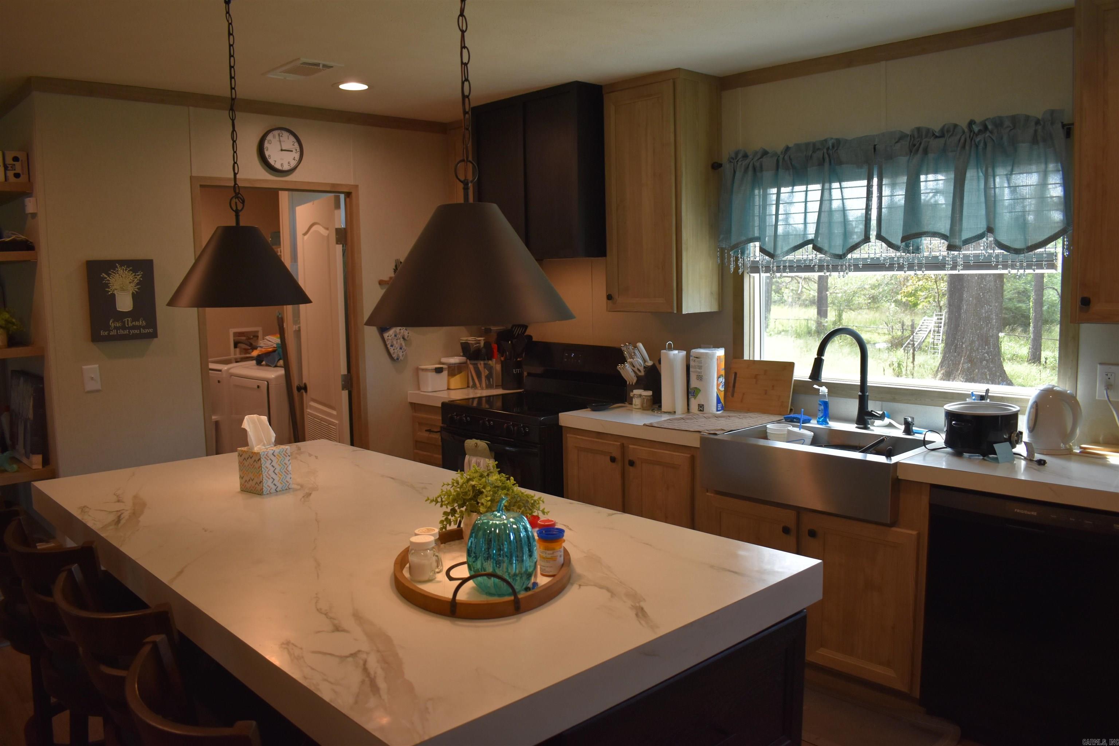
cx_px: 560
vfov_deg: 47.9
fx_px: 839
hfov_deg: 67.4
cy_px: 373
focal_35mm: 27
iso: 500
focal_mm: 18
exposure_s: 1/250
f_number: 3.5
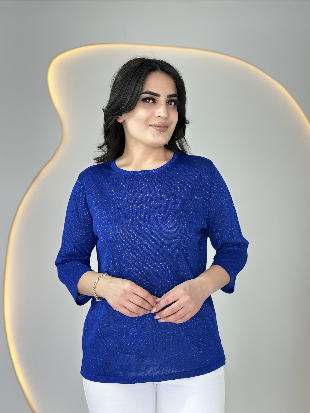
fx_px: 573
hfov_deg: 30.3
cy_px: 206
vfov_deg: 39.7
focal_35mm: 48
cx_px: 155
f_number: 1.78
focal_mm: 6.86
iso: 80
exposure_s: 1/256
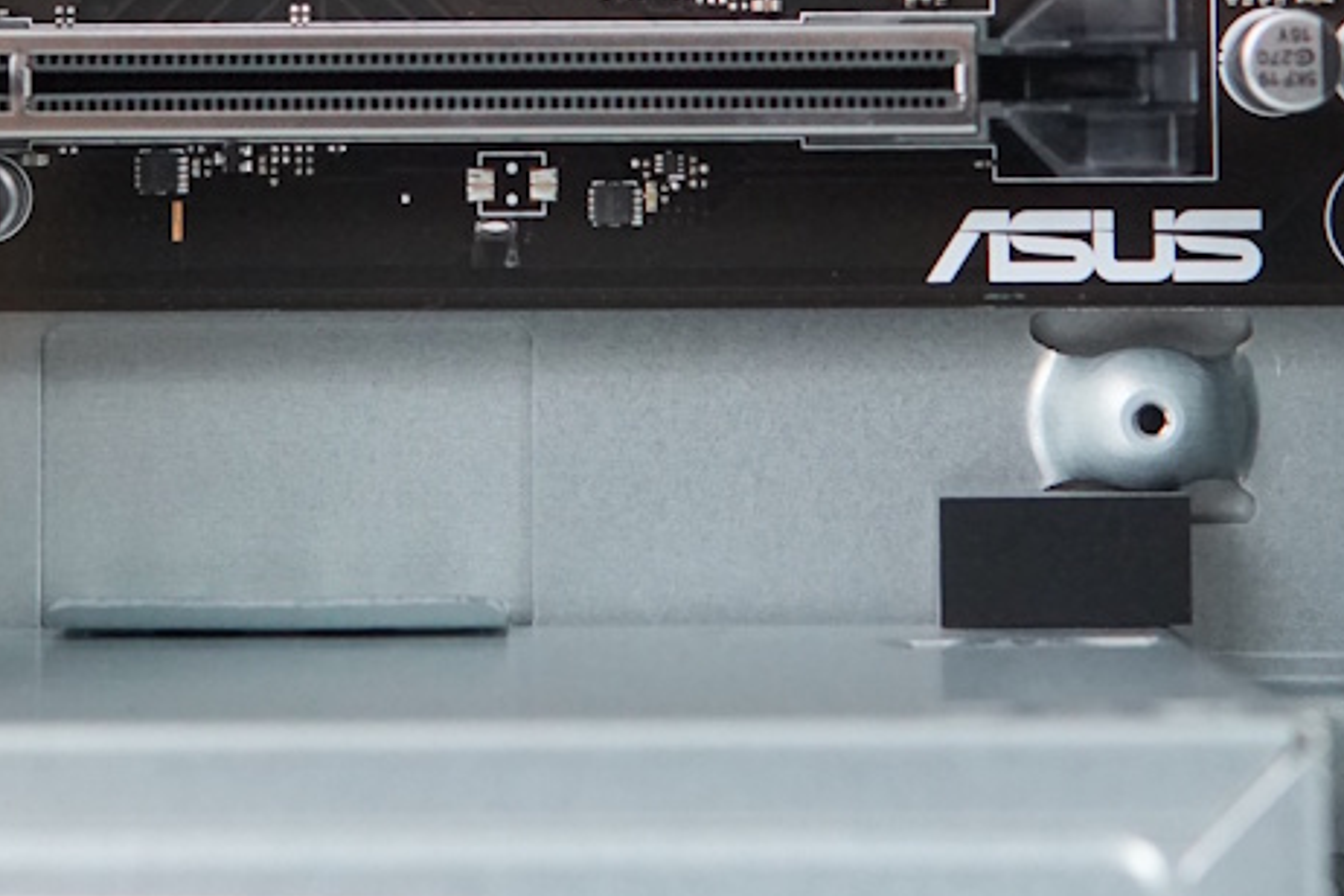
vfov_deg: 11.5
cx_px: 480
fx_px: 4368
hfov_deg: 17.5
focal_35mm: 117
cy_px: -177
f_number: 4
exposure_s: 1/320
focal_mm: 30
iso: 1250
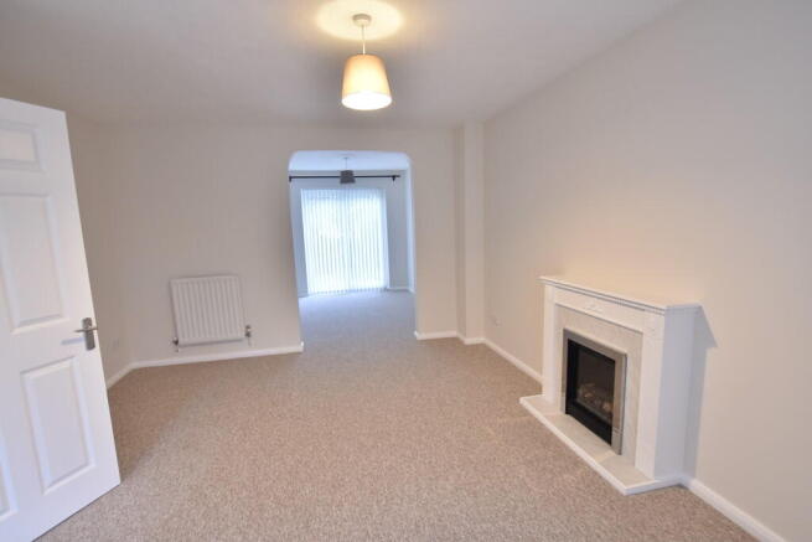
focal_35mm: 18
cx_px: 406
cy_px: 271
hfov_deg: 90.0
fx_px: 406
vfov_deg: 67.4
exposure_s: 1/50
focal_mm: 12
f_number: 3.8
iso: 500
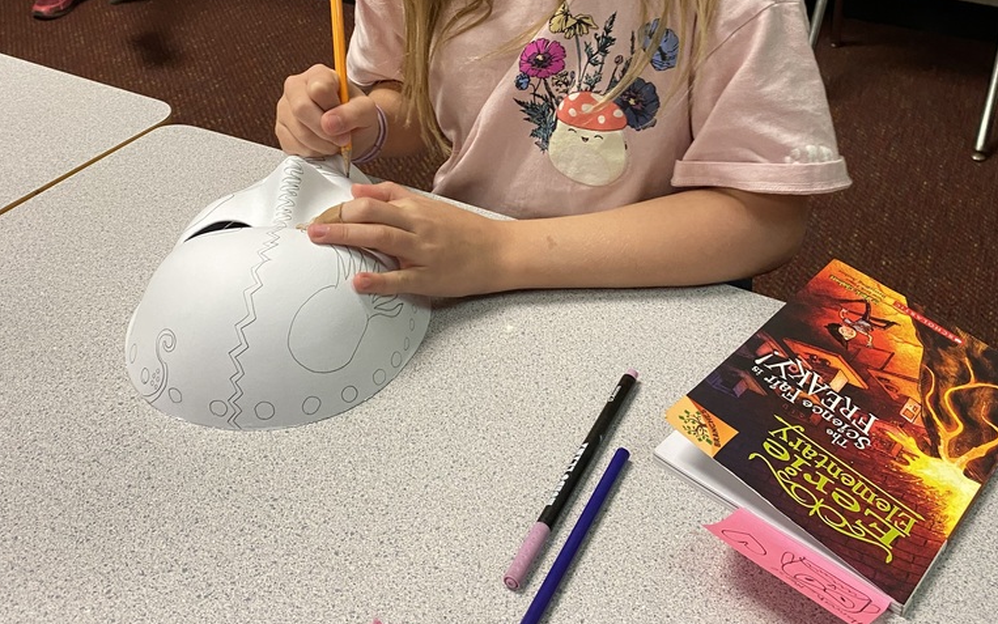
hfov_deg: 52.7
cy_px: 116
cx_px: 498
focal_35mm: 37
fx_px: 1006
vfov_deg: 33.4
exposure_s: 1/60
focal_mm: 4.25
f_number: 1.8
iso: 320
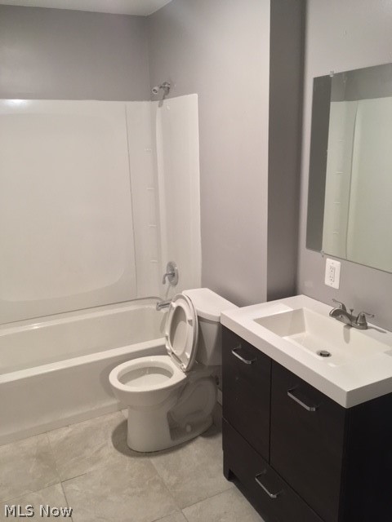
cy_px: 261
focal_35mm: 29
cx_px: 196
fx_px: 438
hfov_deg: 48.2
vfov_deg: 61.7
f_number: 2.2
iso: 160
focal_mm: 4.15
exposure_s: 1/30
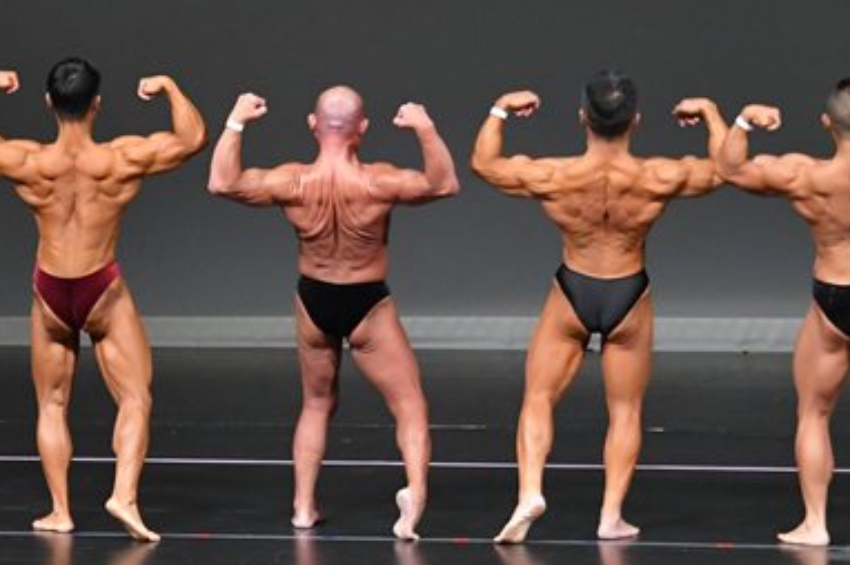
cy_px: 207
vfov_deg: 4.0
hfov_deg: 6.0
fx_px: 8044
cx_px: -6
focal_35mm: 341
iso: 4000
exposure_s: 1/400
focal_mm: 112
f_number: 5.6
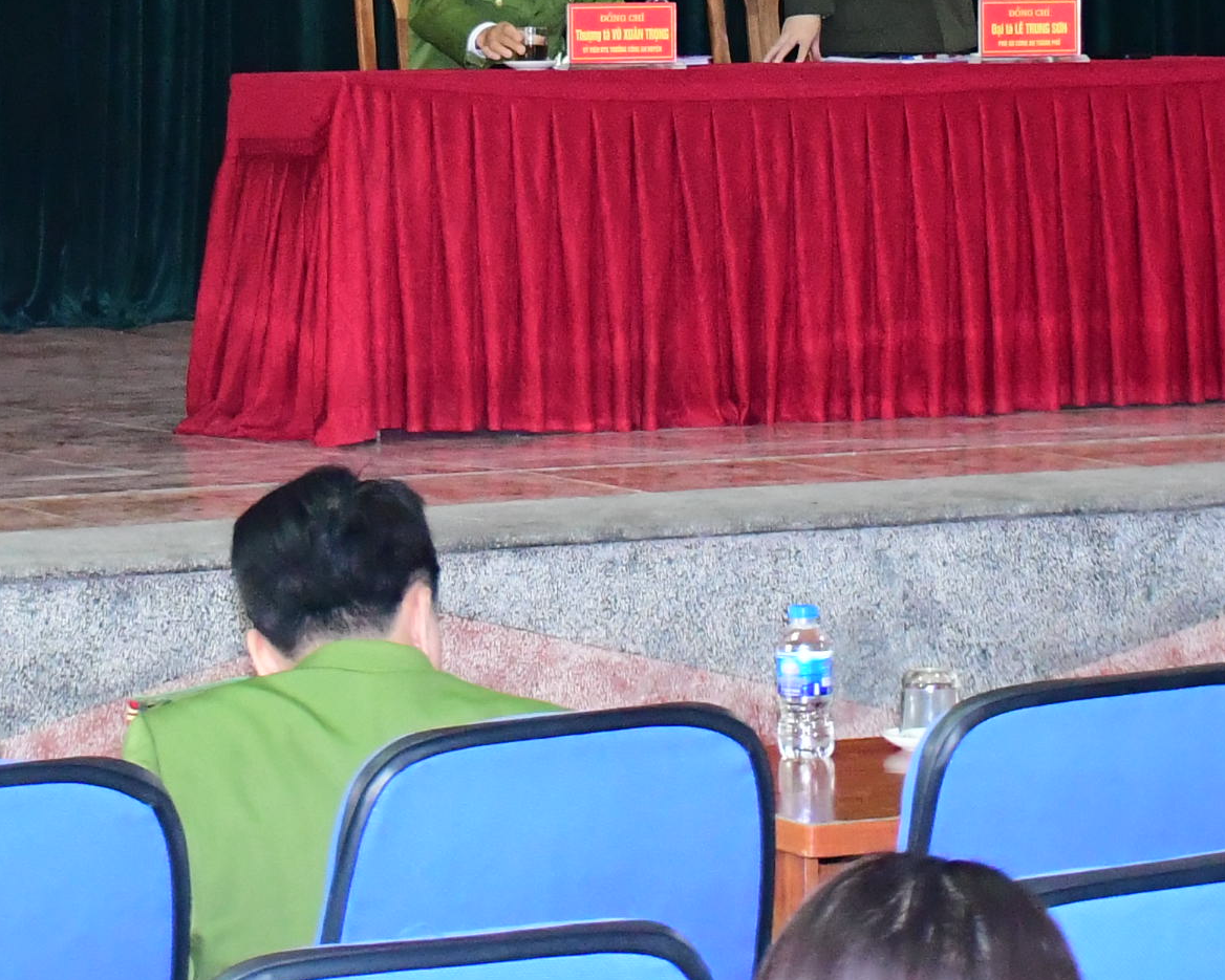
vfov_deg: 9.5
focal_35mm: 161
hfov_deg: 12.0
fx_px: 5839
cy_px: -189
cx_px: 626
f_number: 5
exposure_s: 1/200
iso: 4000
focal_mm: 32
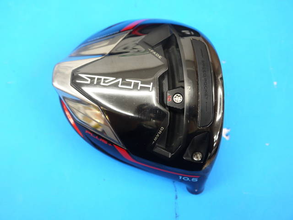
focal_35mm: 42
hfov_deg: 44.8
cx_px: 146
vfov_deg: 34.3
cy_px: 110
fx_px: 356
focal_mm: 21
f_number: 4.3
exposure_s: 1/60
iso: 500
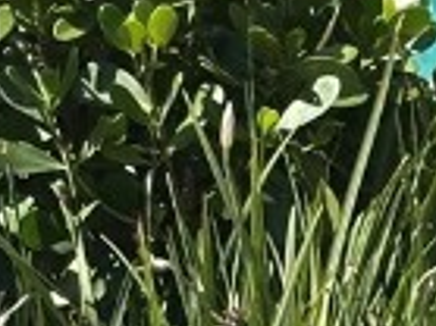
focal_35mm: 353
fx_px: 4442
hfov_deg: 5.4
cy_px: -244
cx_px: 1023
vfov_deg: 4.2
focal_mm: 6.86
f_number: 1.78
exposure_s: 1/2532
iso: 64
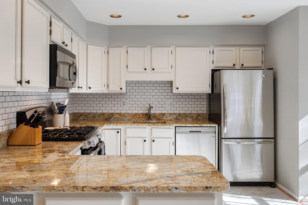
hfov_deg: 61.9
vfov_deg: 43.6
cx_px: 154
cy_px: 102
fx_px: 257
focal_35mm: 30
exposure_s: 1/30
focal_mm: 20
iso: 800
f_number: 8
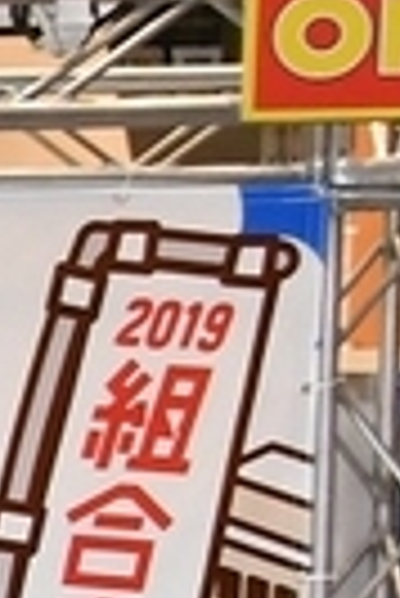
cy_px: 944
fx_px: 6283
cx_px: -1987
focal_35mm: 378
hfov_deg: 3.3
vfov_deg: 5.4
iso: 2000
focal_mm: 28
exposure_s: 1/100
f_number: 6.3
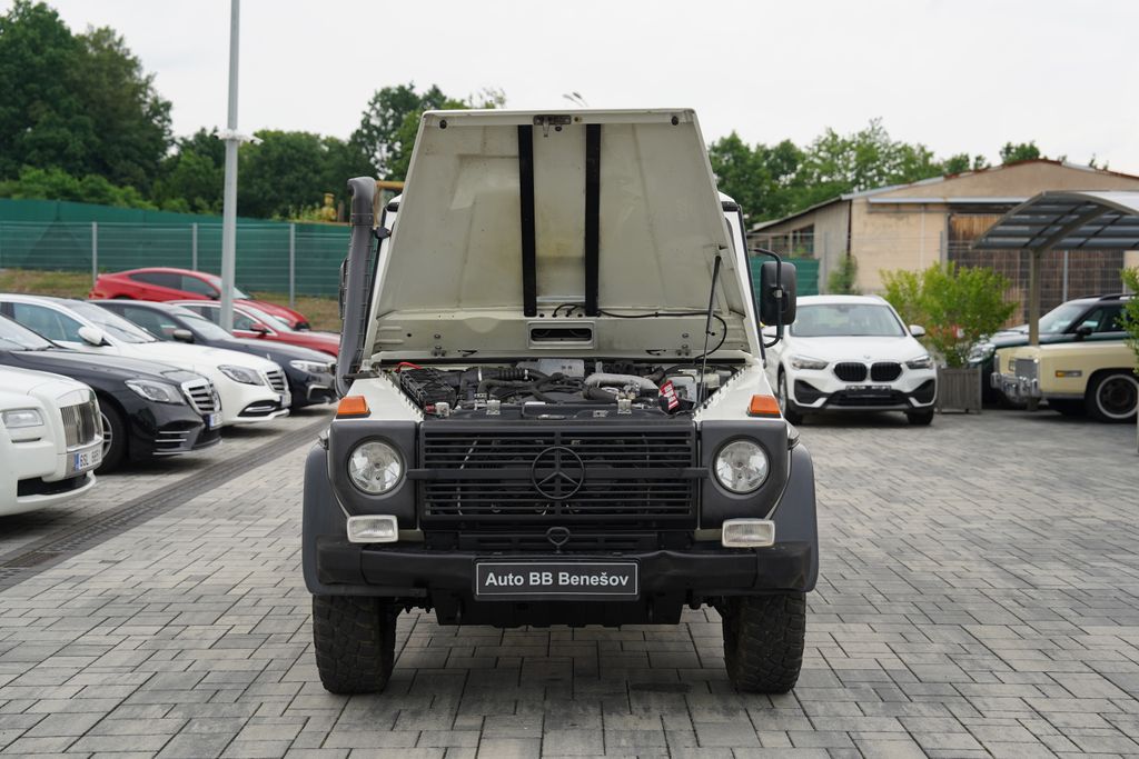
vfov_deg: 27.0
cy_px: 380
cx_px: 570
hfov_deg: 39.6
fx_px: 1582
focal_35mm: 50
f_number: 4
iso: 100
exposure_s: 1/100
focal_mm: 50
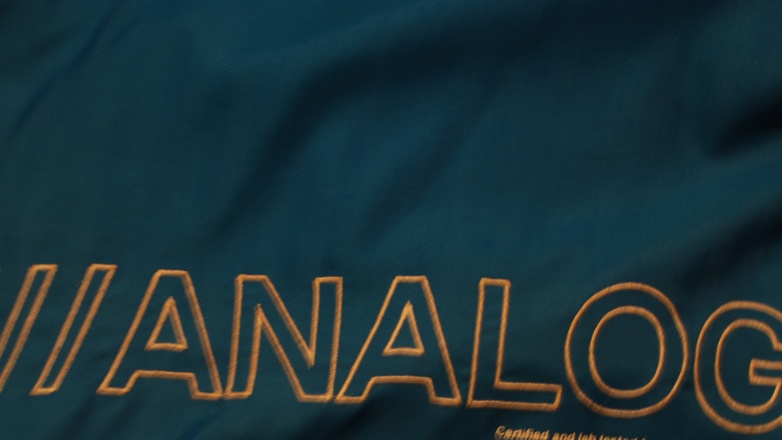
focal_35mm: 67
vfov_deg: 17.9
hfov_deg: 31.4
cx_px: 360
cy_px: 342
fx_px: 1389
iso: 200
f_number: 7.1
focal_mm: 32
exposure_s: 1/1.3
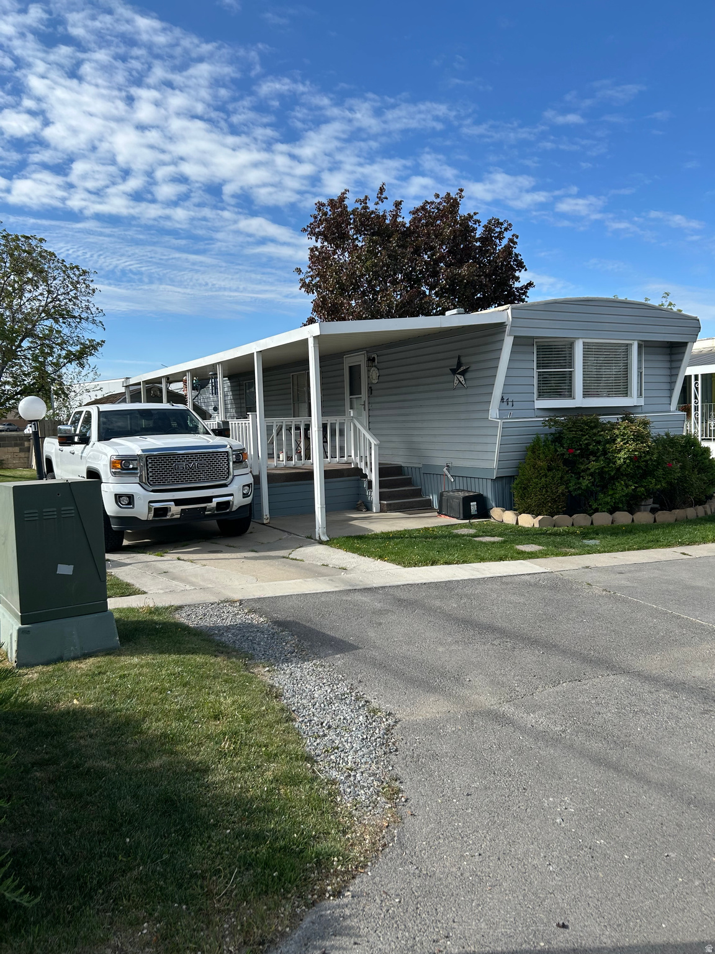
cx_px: 358
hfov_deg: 53.1
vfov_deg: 67.3
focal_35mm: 26
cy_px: 477
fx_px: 716
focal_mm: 5.7
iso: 50
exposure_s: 1/3165
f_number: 1.5
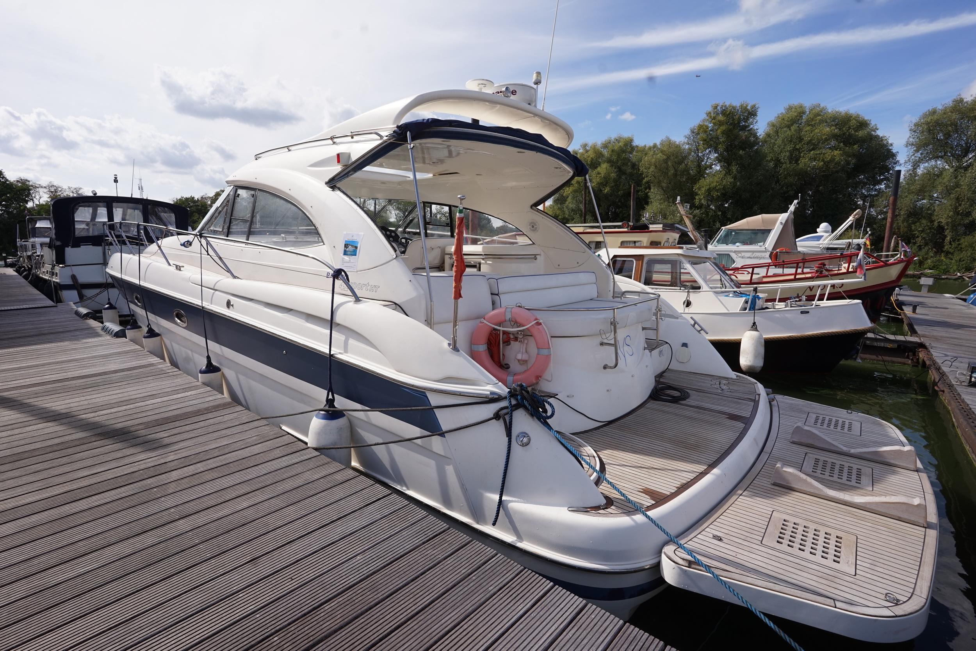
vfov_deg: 70.4
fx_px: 461
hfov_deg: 93.3
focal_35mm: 17
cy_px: 326
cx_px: 488
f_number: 9
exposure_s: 1/200
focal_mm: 17
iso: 100
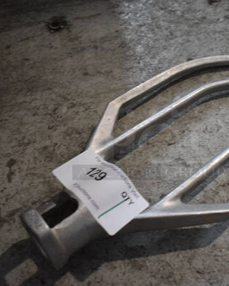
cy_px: 142
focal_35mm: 43
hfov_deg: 34.6
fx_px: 364
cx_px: 152
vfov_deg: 42.9
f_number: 3.5
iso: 1400
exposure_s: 1/125
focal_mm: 20
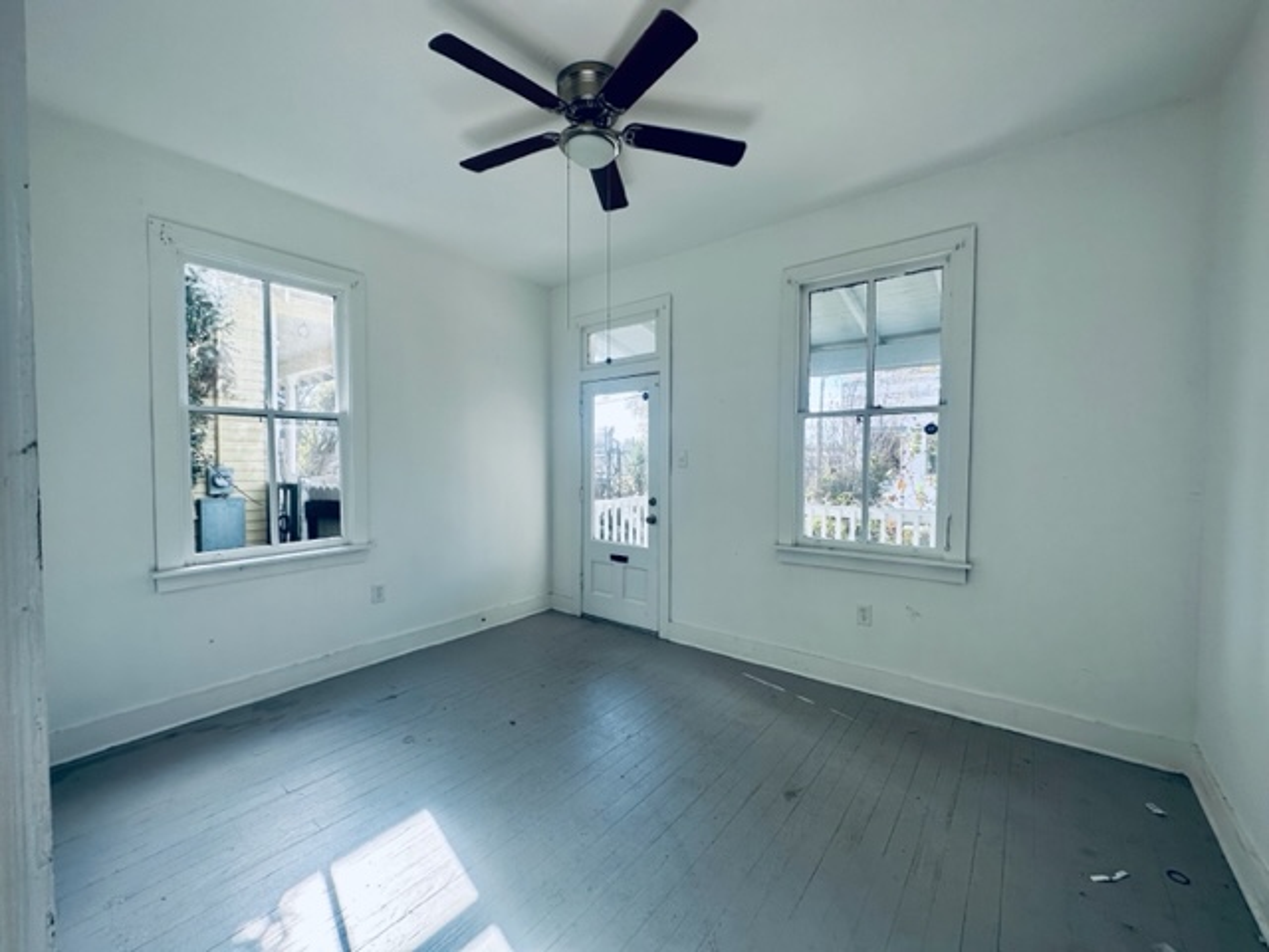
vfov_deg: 85.7
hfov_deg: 102.1
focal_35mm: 14
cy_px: 476
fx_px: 513
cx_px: 634
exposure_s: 1/310
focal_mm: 2.22
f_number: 2.2
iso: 40
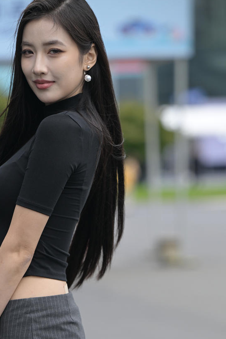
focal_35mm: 265
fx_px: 2495
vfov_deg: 7.8
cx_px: 49
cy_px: 258
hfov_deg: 5.2
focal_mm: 155
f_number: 4
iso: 320
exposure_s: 1/500
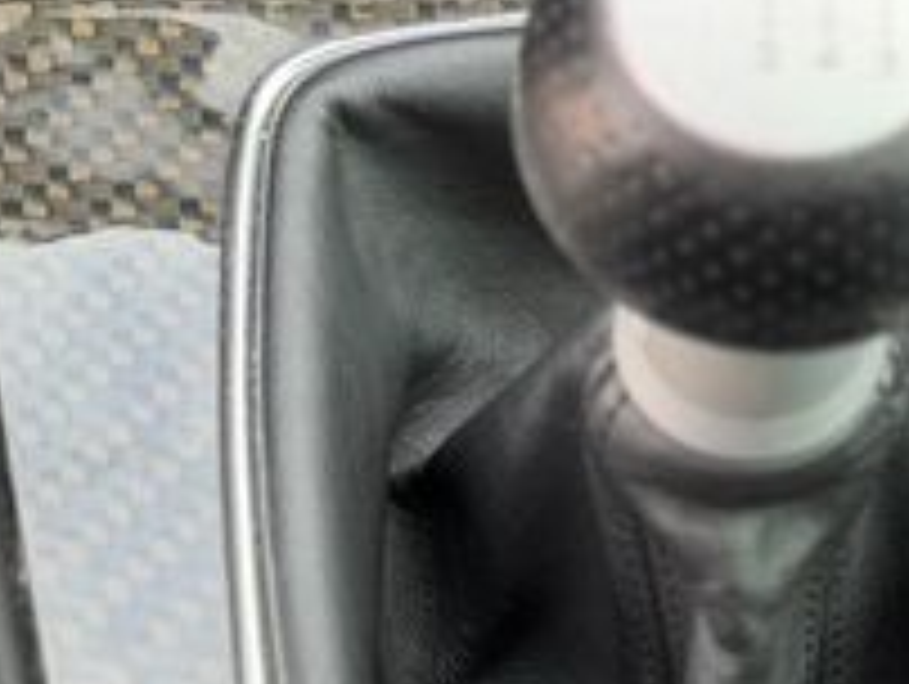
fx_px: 3996
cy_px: 112
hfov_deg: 12.8
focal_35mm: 152
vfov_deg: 9.8
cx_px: 936
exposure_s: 1/140
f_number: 1.78
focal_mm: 6.76
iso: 100
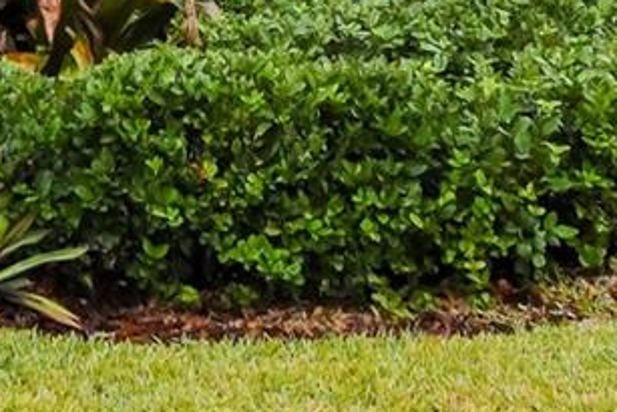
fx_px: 1742
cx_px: -90
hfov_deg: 19.1
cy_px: -305
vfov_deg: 12.4
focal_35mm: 102
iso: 1250
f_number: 8
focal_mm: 13
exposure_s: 1/400
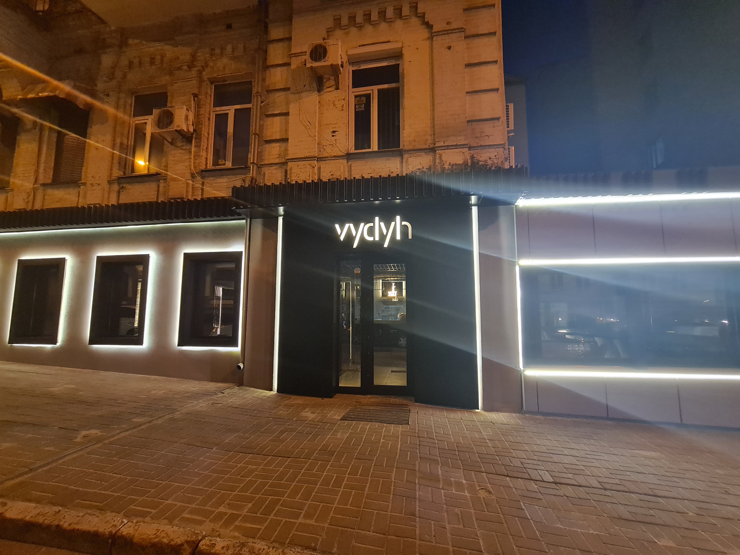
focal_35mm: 13
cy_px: 278
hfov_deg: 106.2
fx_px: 278
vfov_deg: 89.9
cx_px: 370
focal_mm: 2.2
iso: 640
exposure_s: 1/25
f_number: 2.2
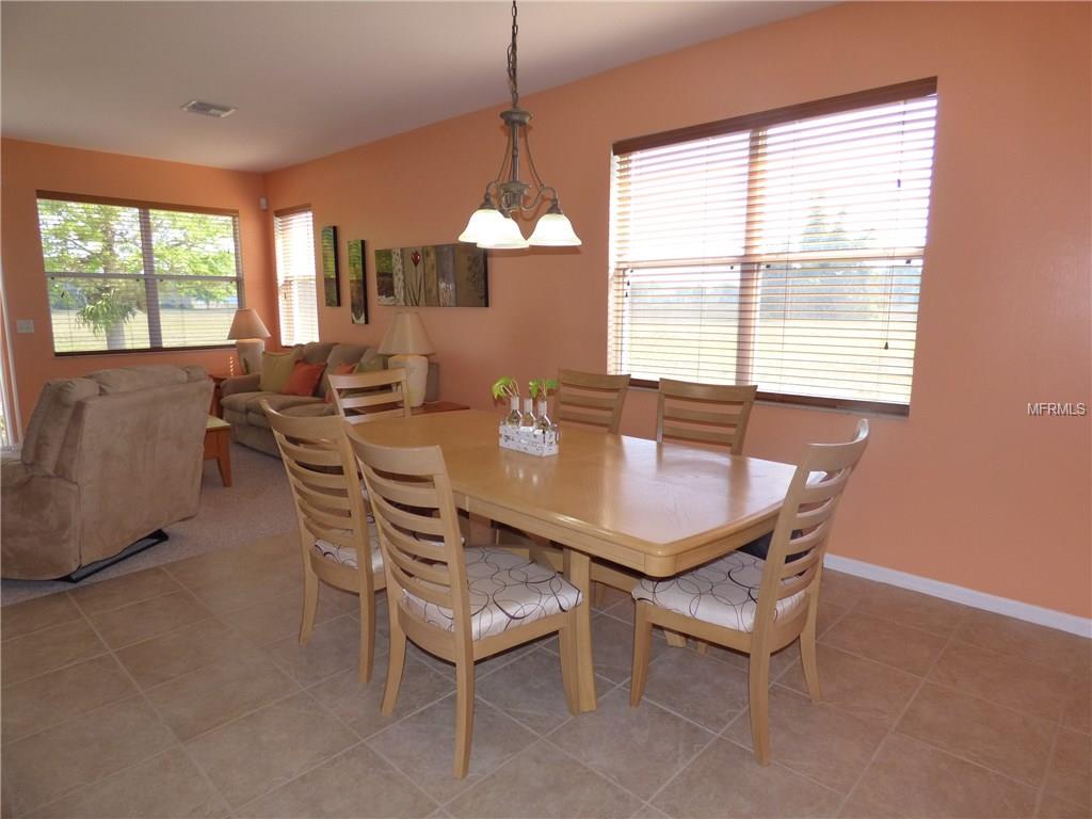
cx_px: 546
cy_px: 410
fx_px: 631
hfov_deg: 81.7
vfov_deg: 66.0
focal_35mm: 20
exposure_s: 1/160
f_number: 2.8
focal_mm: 3.58
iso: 160
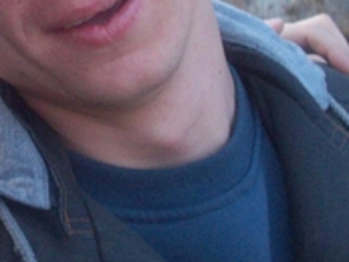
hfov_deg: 15.9
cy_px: 6
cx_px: -42
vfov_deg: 12.2
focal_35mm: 120
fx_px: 1211
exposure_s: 1/87.8
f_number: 3.1
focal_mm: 7.6
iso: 200
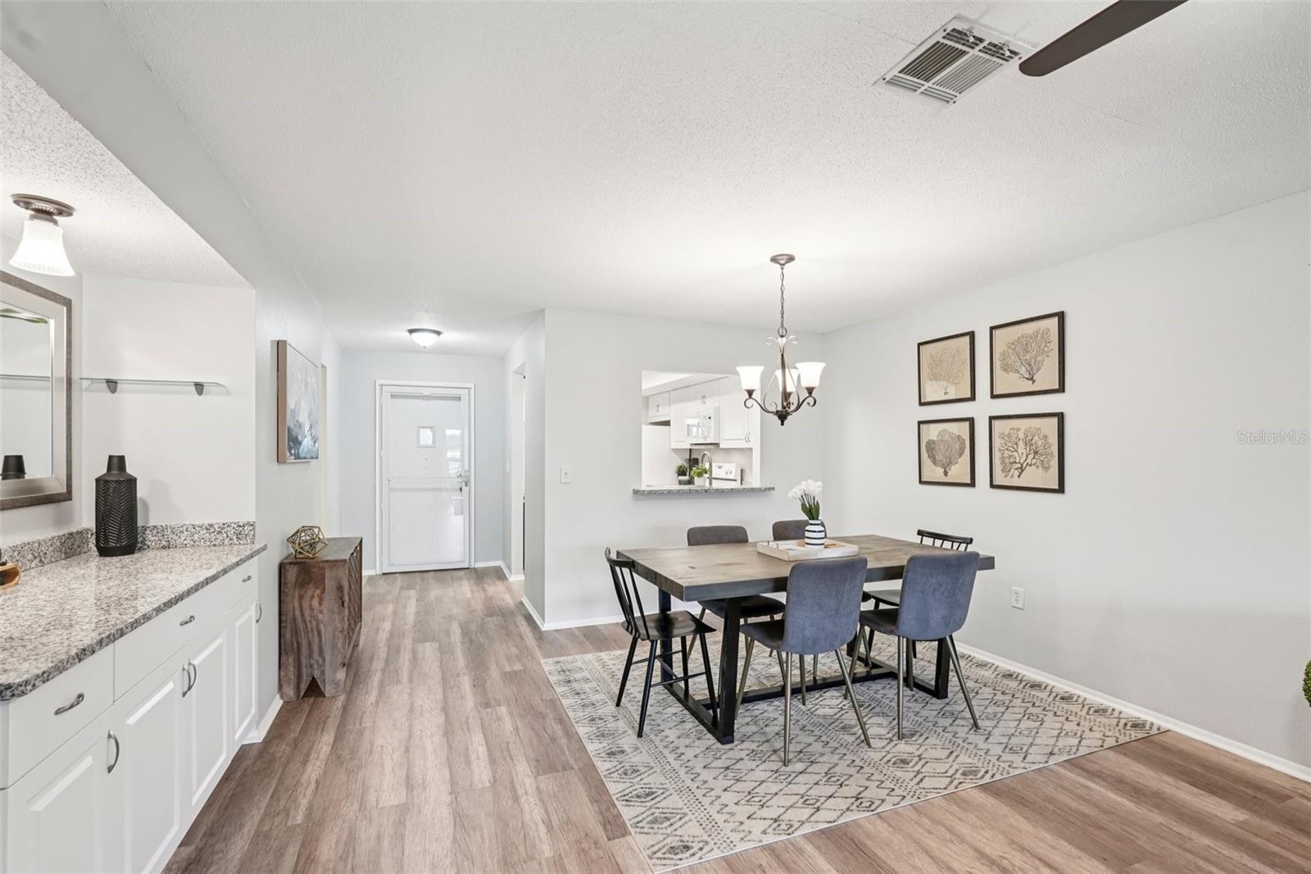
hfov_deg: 96.7
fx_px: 583
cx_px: 656
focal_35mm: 16
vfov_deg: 73.7
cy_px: 437
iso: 400
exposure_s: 1/6
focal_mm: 16
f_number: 8
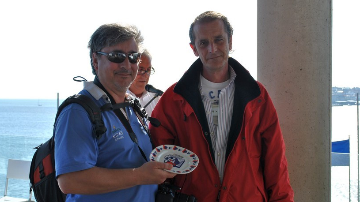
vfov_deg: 19.8
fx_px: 578
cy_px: 108
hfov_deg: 34.6
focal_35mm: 61
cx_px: 172
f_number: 7.1
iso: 100
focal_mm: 35
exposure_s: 1/200
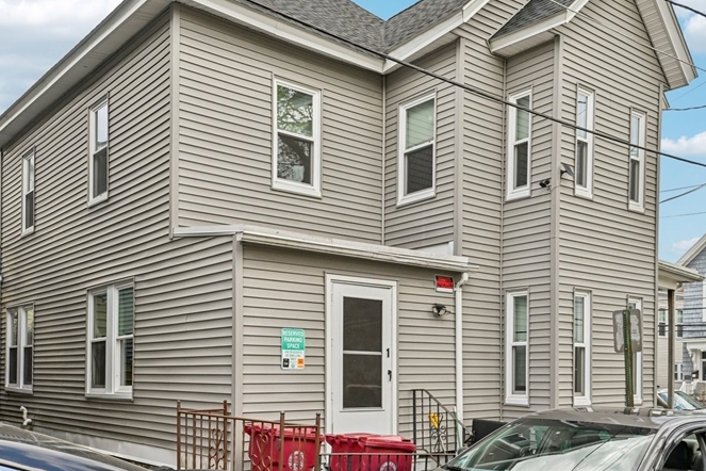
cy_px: 224
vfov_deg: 38.9
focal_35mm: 34
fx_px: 667
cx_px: 367
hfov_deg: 55.8
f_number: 8
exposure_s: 1/320
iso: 400
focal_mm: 22
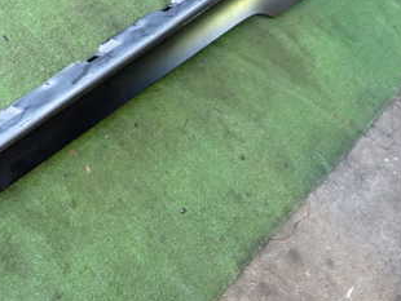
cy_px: 130
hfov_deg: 32.3
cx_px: 78
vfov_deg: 25.2
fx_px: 672
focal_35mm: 58
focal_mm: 5.4
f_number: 2.3
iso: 320
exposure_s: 1/30
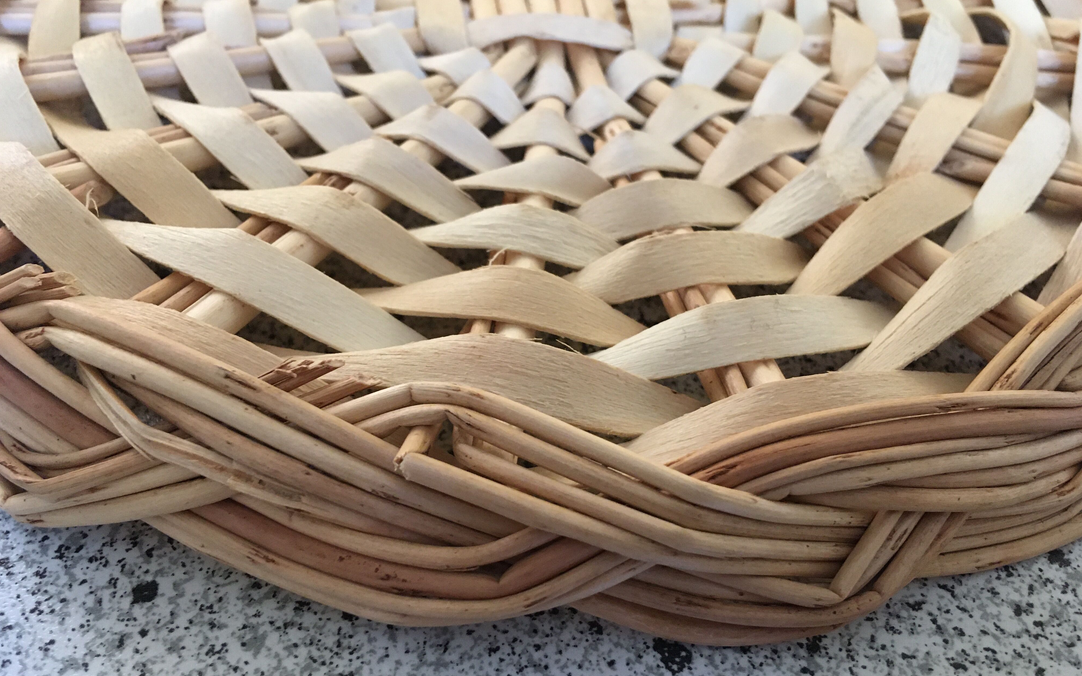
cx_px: 543
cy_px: 353
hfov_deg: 61.2
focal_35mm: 31
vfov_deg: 40.6
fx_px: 914
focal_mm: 4.15
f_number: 2.2
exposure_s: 1/33
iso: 250
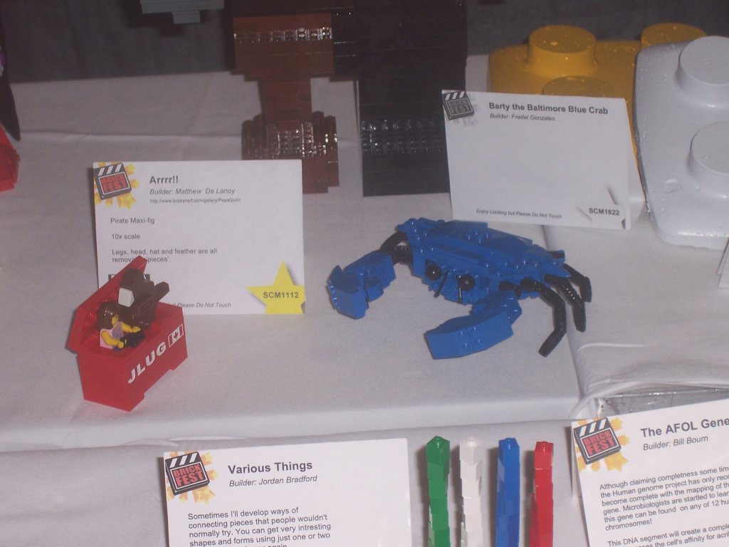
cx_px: 364
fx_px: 2148
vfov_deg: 14.5
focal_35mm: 102
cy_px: 274
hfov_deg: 19.3
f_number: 4.6
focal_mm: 16.8
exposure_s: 1/90
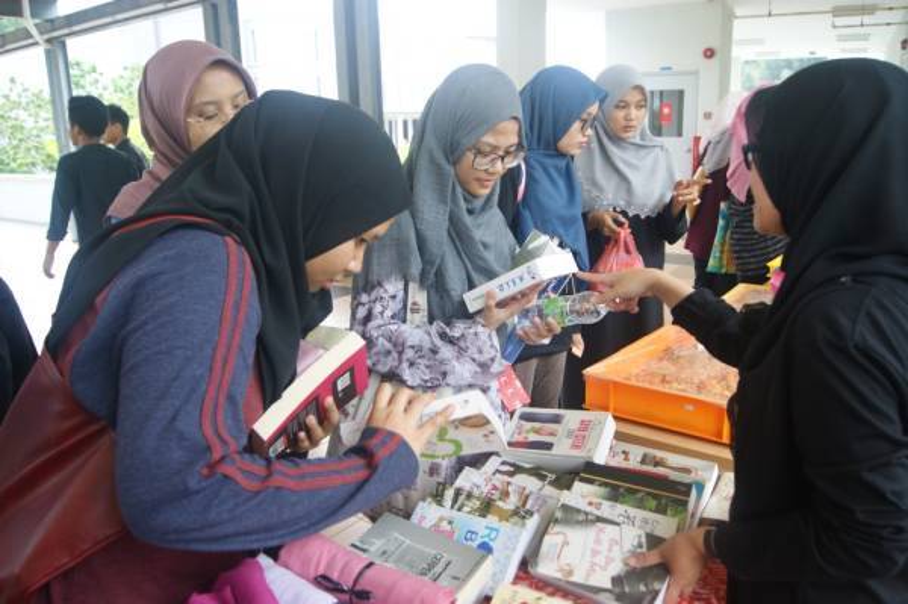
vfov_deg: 47.9
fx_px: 680
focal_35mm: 27
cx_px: 454
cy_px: 302
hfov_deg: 67.4
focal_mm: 18
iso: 100
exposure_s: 1/40
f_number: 4.5
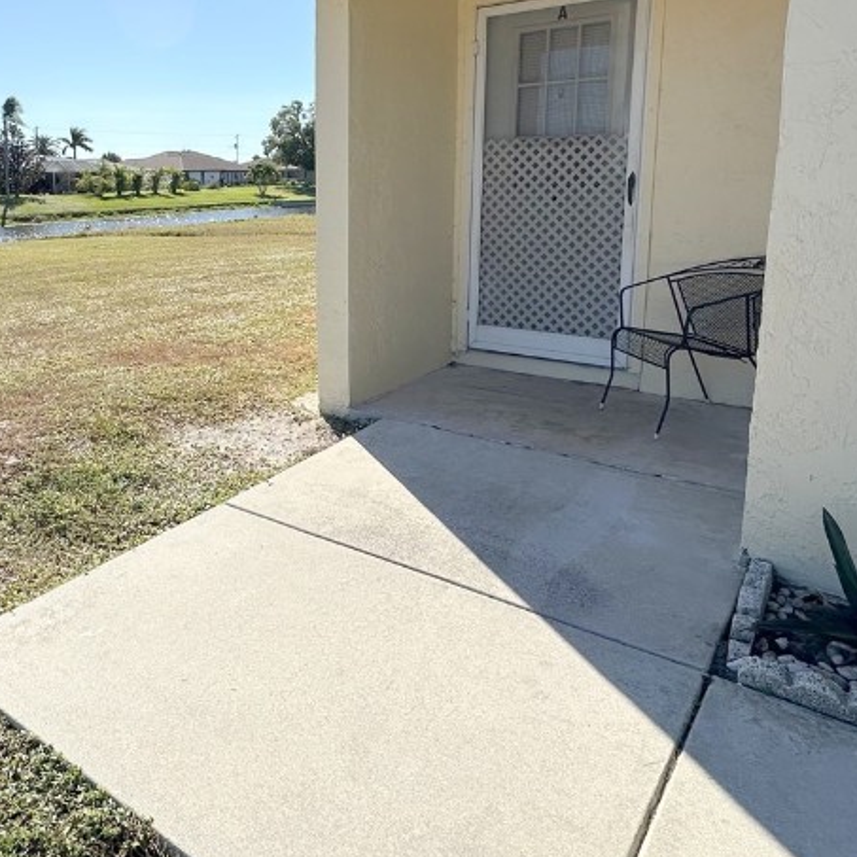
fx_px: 784
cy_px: 301
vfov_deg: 56.3
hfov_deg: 54.7
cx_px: 216
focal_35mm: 28
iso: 50
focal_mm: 2.22
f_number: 2.2
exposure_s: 1/2817
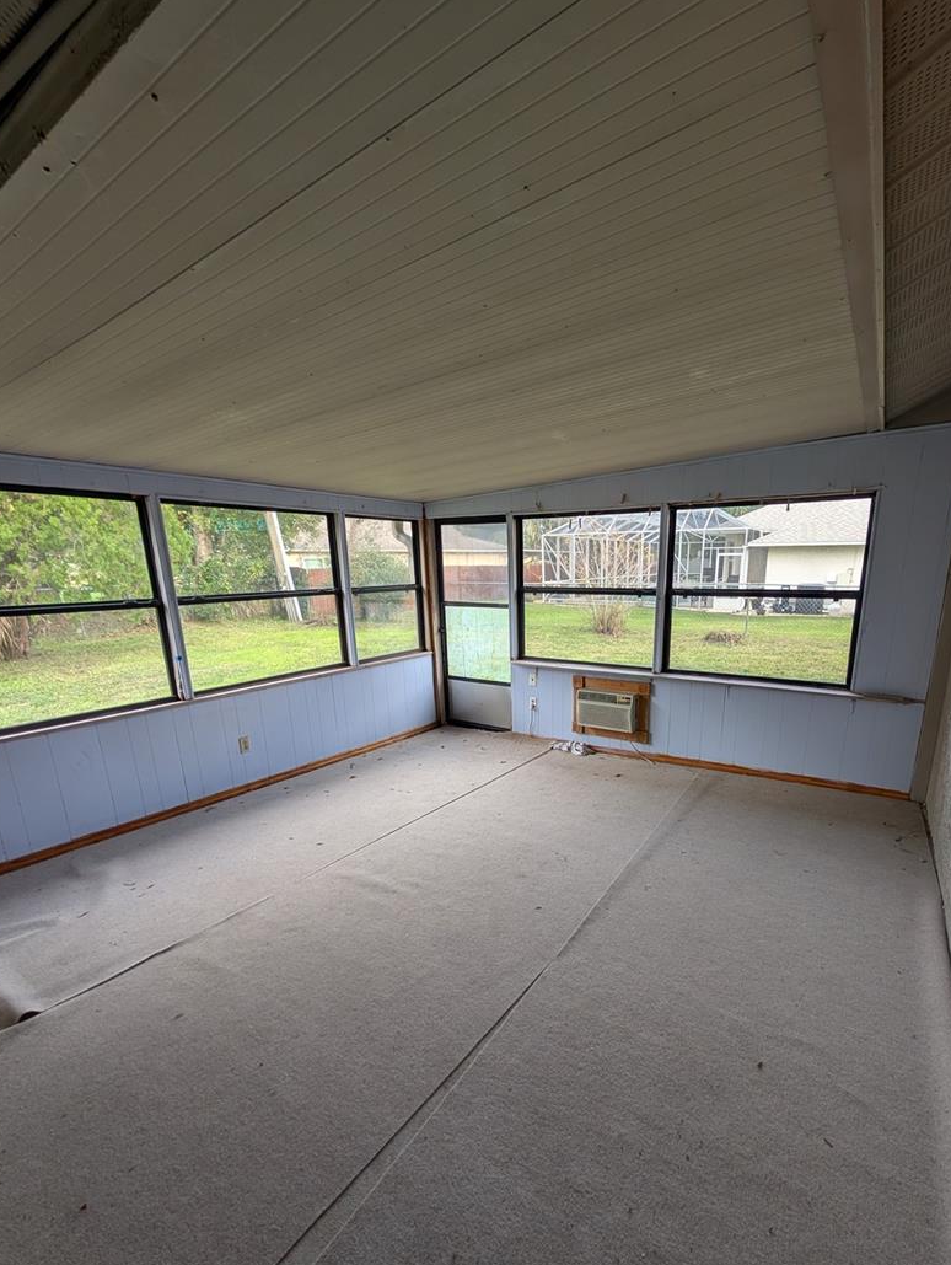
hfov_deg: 85.3
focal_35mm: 14
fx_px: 512
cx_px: 536
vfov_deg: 101.5
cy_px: 712
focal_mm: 2.02
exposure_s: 1/131
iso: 50
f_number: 1.7
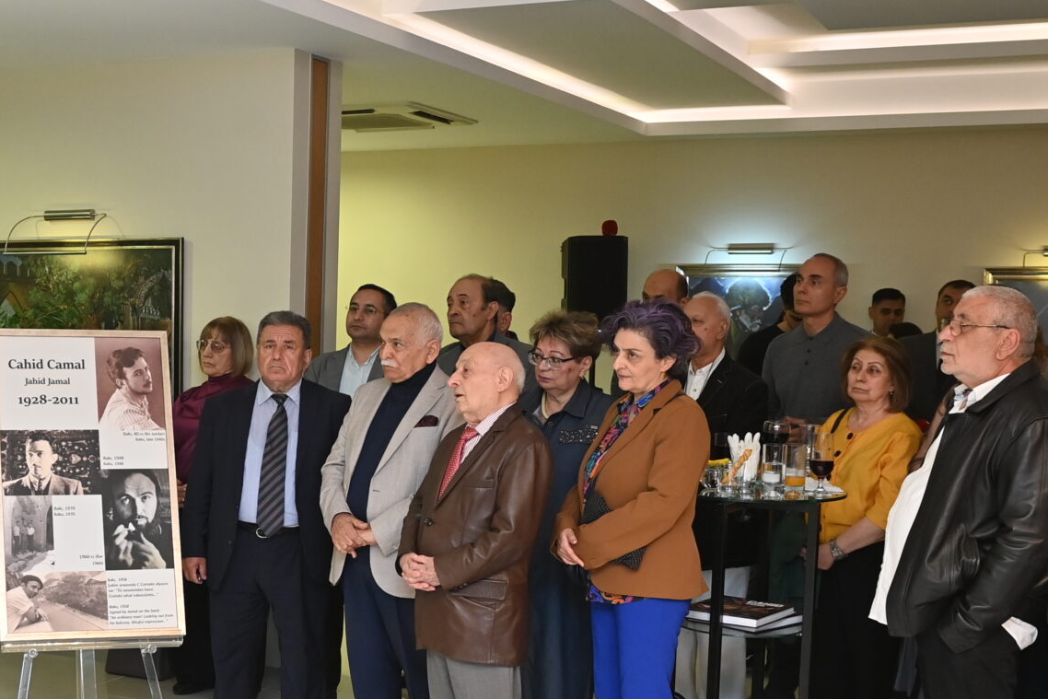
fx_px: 1572
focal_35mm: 54
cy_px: 457
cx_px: 204
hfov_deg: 35.6
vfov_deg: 25.0
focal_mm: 24
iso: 1250
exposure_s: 1/100
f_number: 4
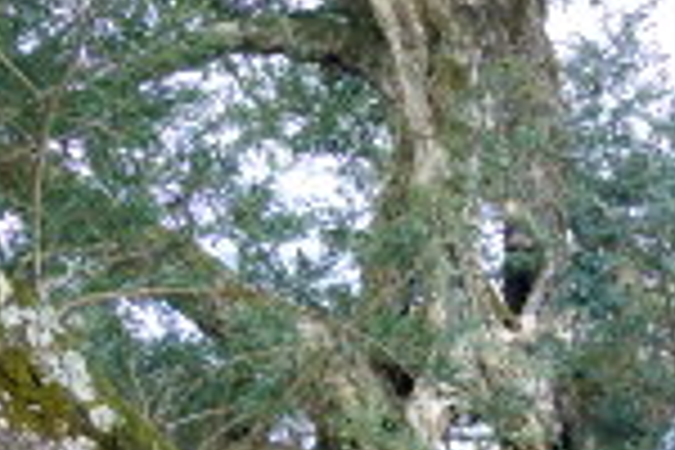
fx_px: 1144
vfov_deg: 20.2
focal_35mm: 61
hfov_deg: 32.7
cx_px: 432
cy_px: 596
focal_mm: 20
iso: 400
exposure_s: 1/50
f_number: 2.8
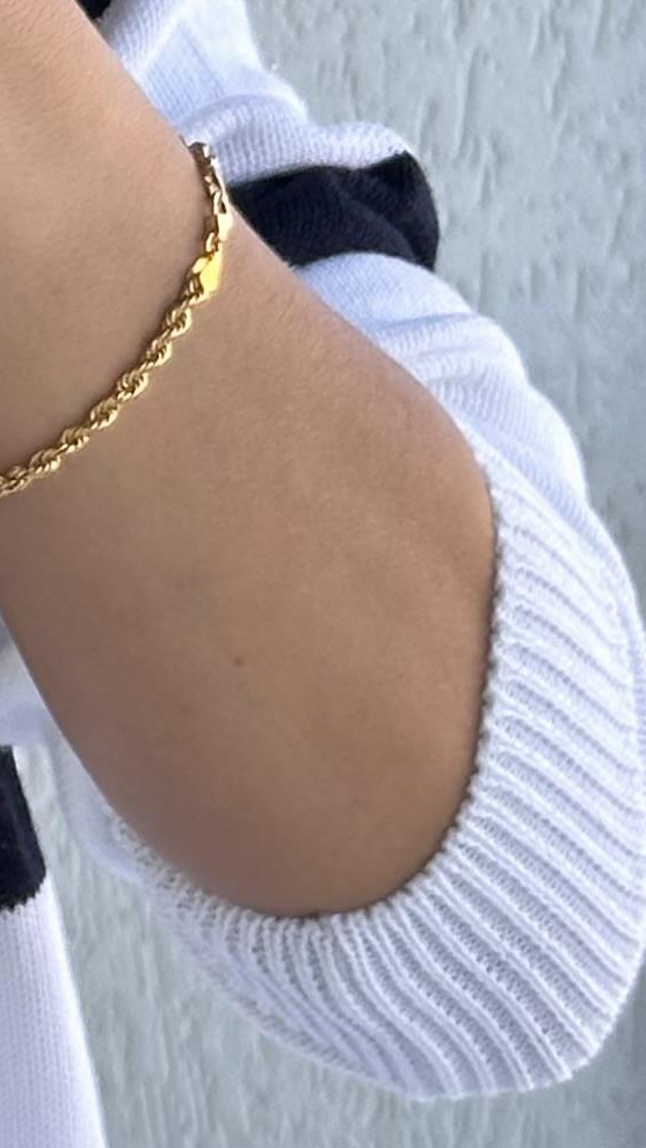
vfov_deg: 10.0
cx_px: -569
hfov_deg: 5.6
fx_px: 6485
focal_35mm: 213
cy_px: -3
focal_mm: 6.86
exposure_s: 1/141
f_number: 1.78
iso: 64
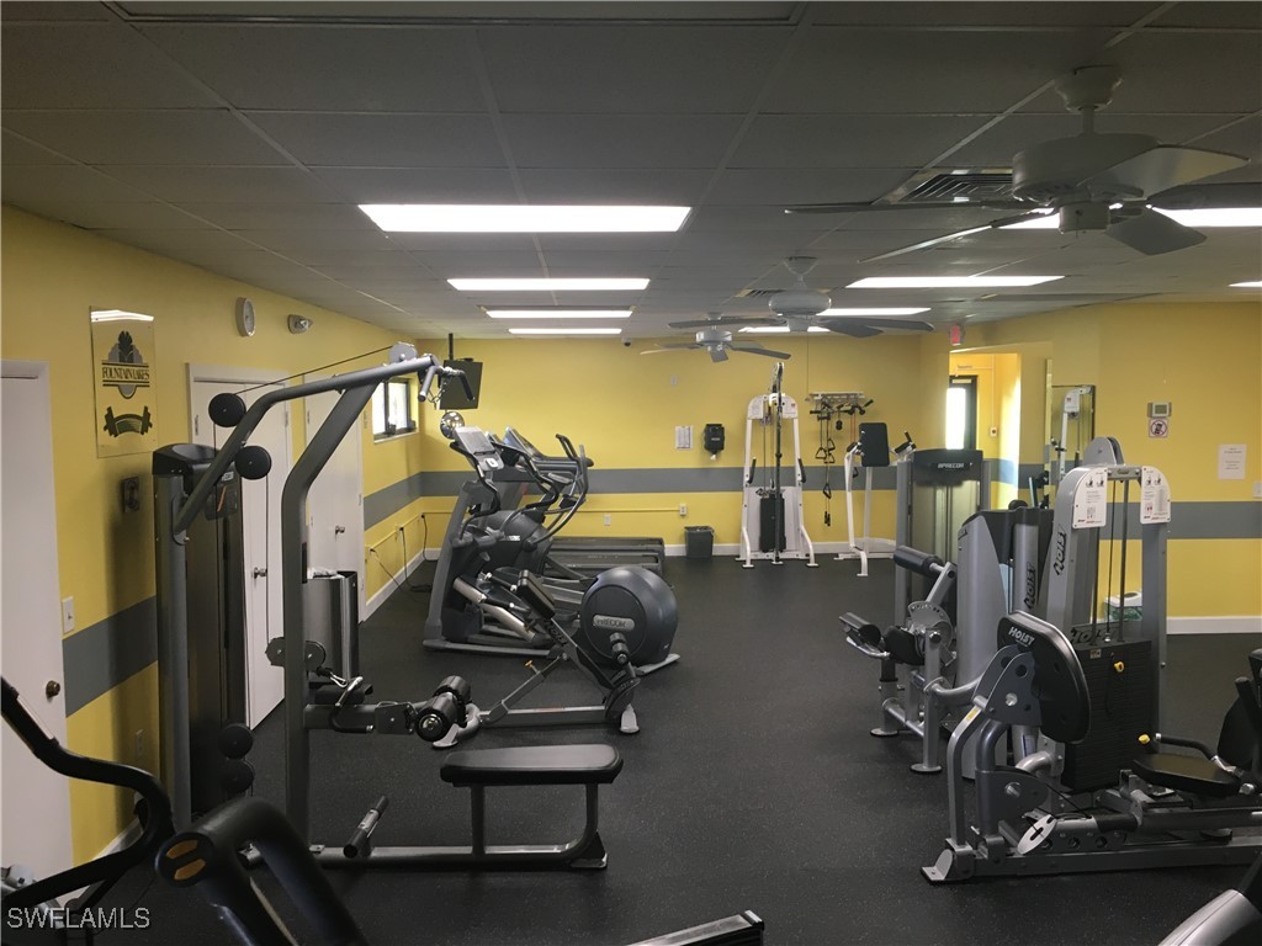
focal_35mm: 29
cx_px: 631
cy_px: 473
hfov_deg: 61.7
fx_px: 1057
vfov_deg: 48.2
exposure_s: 1/30
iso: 80
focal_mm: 4.15
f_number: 2.2
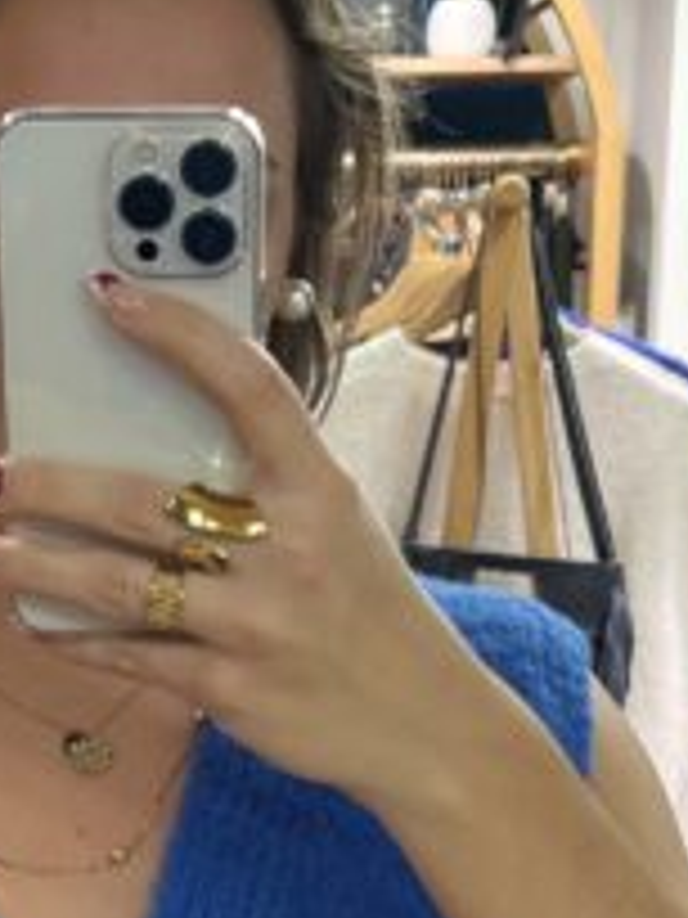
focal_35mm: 73
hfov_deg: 20.0
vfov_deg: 25.8
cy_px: 839
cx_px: 144
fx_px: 1935
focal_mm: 5.7
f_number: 1.5
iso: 100
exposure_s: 1/100
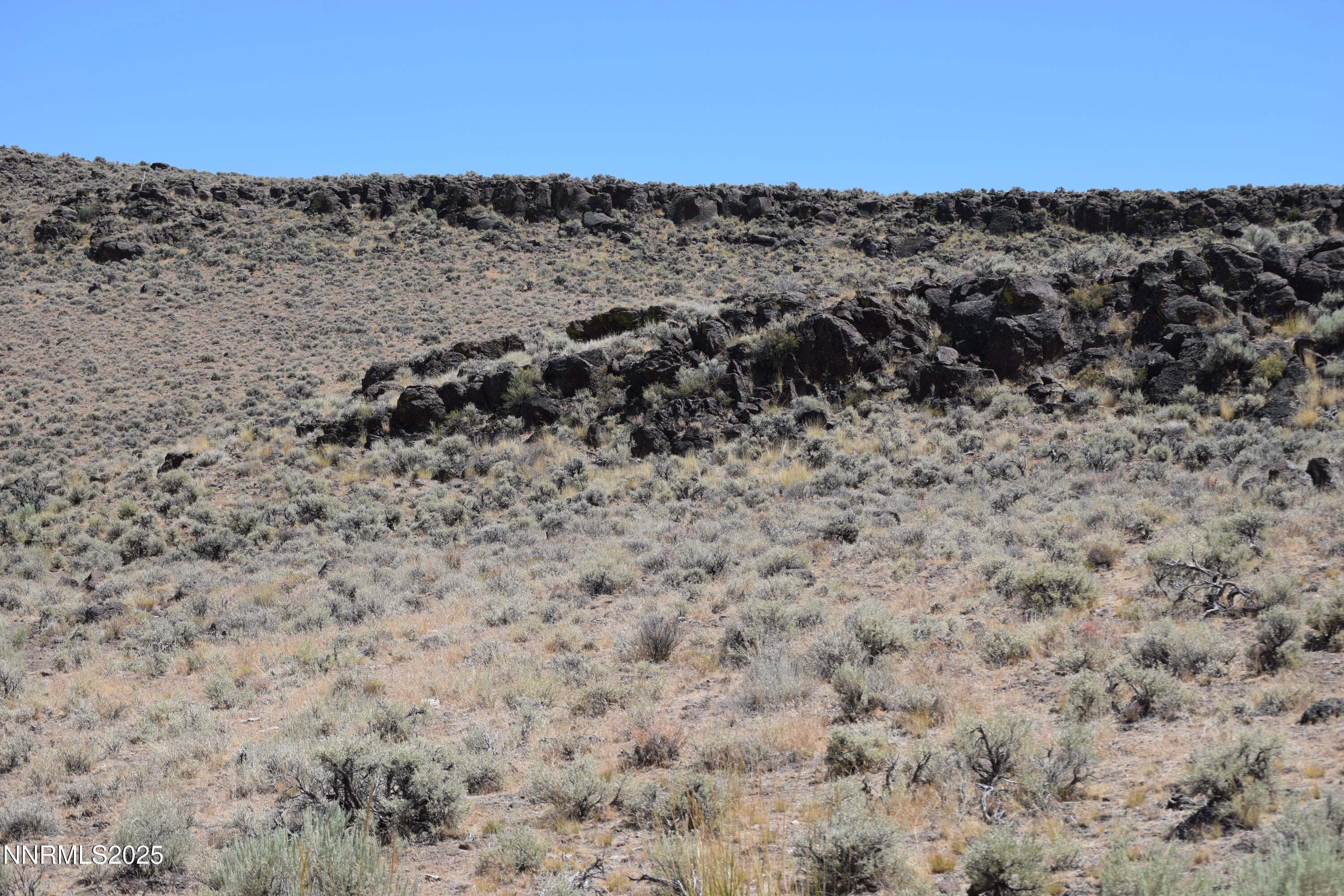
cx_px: 672
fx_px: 3080
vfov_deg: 16.6
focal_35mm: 82
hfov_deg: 24.6
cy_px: 448
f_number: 10
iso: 200
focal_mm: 55
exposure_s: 1/400
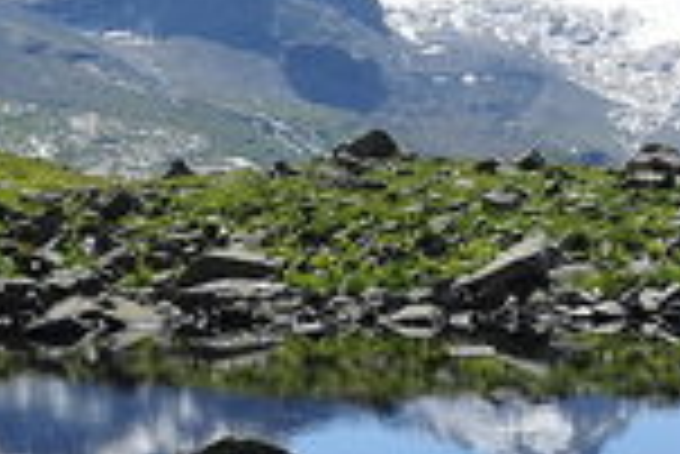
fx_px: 2401
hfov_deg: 15.9
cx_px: 657
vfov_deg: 10.8
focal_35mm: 127
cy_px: 169
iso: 500
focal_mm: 32
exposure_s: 1/400
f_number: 14
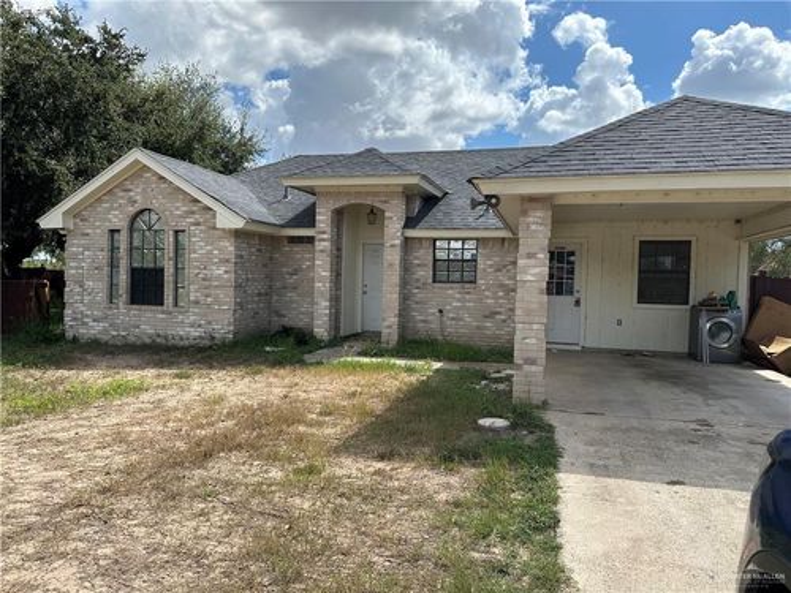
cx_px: 396
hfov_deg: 71.6
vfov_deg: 56.8
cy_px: 296
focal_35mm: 24
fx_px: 548
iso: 80
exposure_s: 1/3861
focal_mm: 6.86
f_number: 1.78
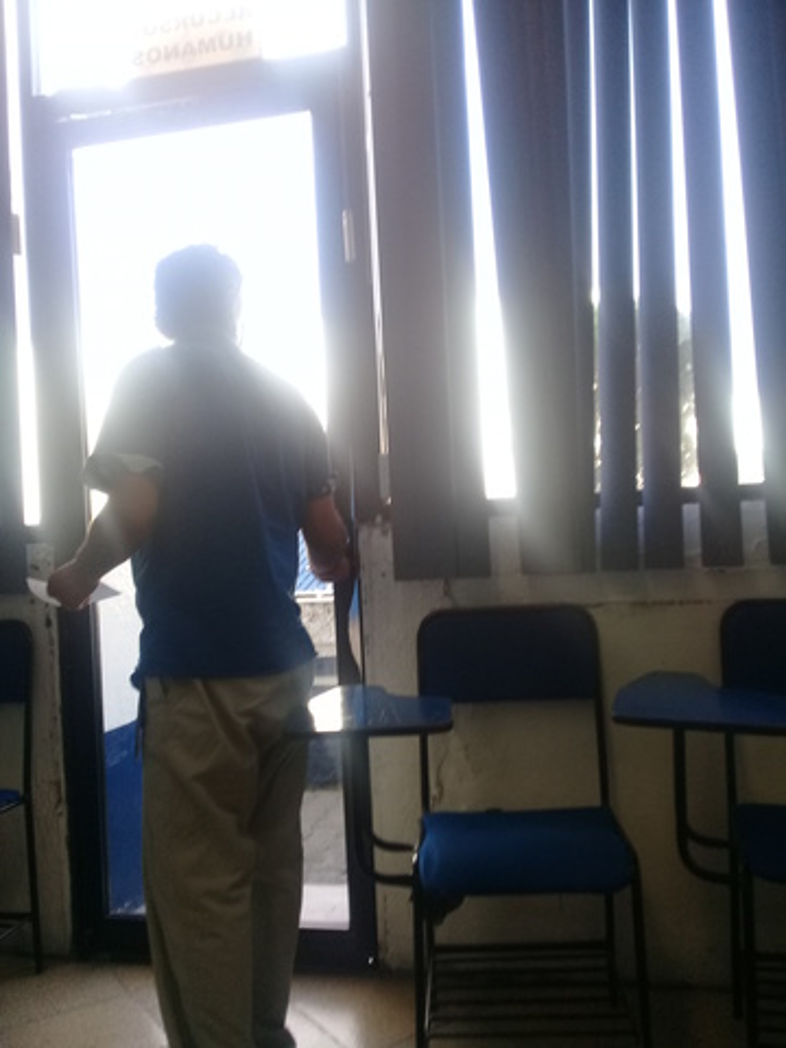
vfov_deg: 58.4
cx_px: 393
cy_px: 524
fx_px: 939
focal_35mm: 31
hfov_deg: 45.4
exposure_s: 1/40
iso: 64
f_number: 2.2
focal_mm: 3.3
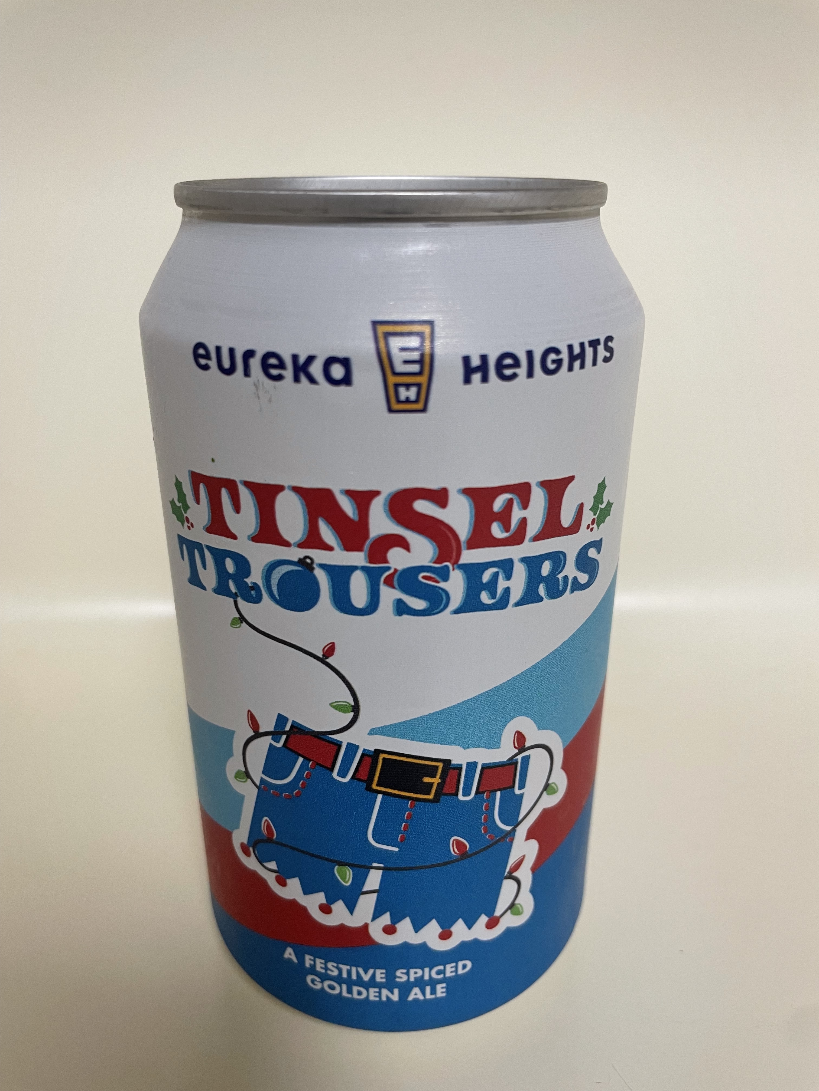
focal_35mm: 26
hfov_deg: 53.1
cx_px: 410
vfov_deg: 67.3
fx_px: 820
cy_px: 546
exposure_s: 1/60
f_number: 1.6
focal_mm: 4.2
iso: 80
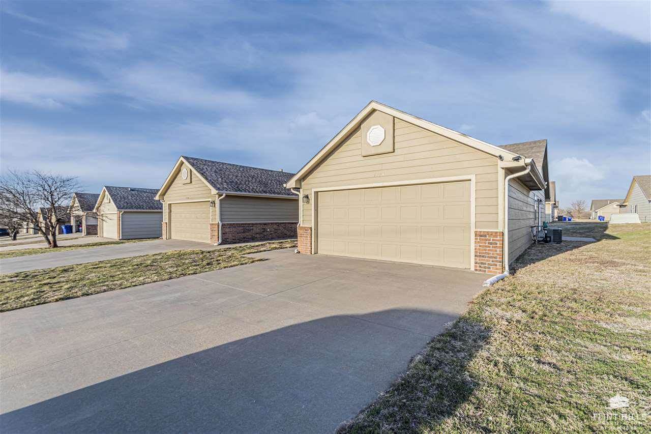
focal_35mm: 15
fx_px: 271
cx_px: 326
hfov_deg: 100.4
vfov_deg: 77.3
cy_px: 217
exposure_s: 1/200
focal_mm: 10
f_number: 7.1
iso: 100
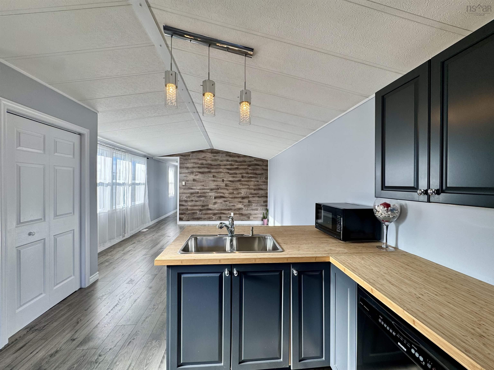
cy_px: 185
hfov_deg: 102.1
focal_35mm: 14
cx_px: 247
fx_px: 200
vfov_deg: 85.7
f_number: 2.2
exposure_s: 1/131
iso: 40
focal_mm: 2.22
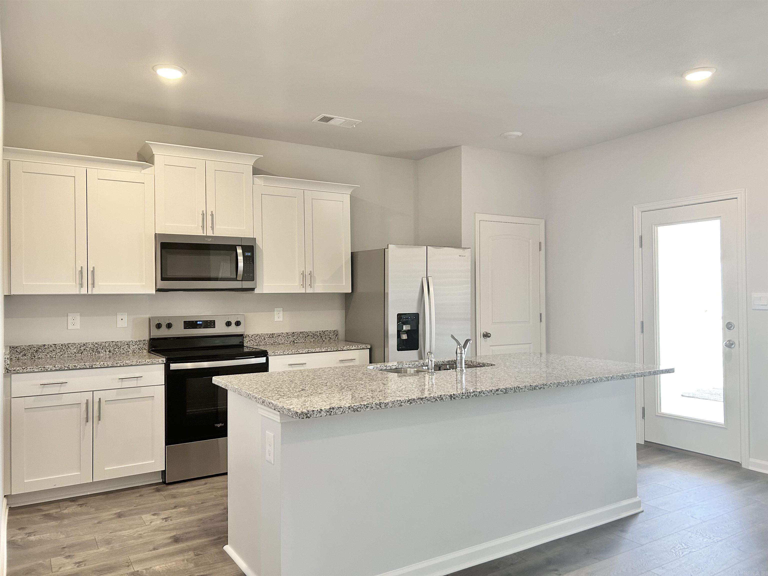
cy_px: 288
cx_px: 384
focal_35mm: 26
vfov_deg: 53.1
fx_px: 577
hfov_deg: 67.3
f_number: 1.5
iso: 125
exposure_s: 1/120
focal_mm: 5.7
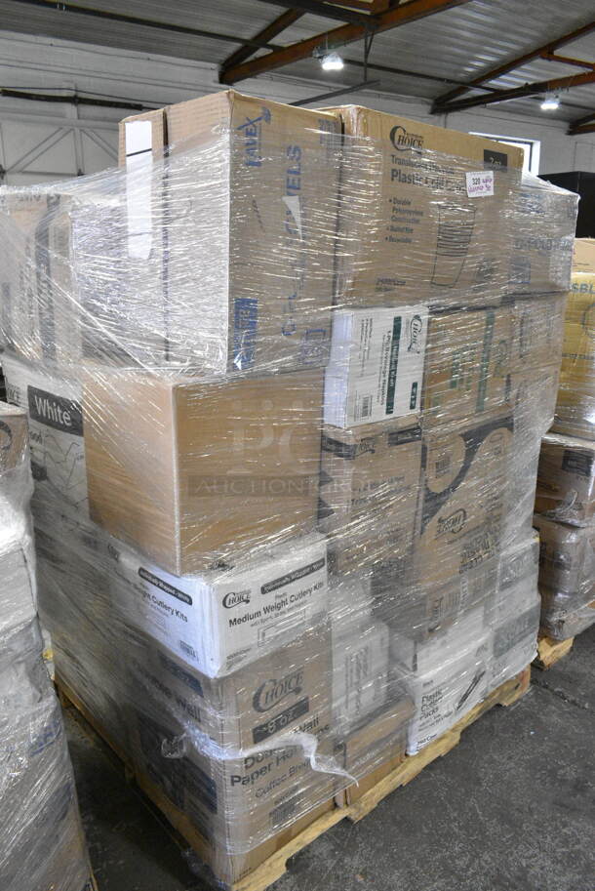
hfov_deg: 48.0
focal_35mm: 27
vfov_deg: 67.3
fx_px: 668
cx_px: 298
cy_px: 446
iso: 6400
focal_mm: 18
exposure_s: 1/320
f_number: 9
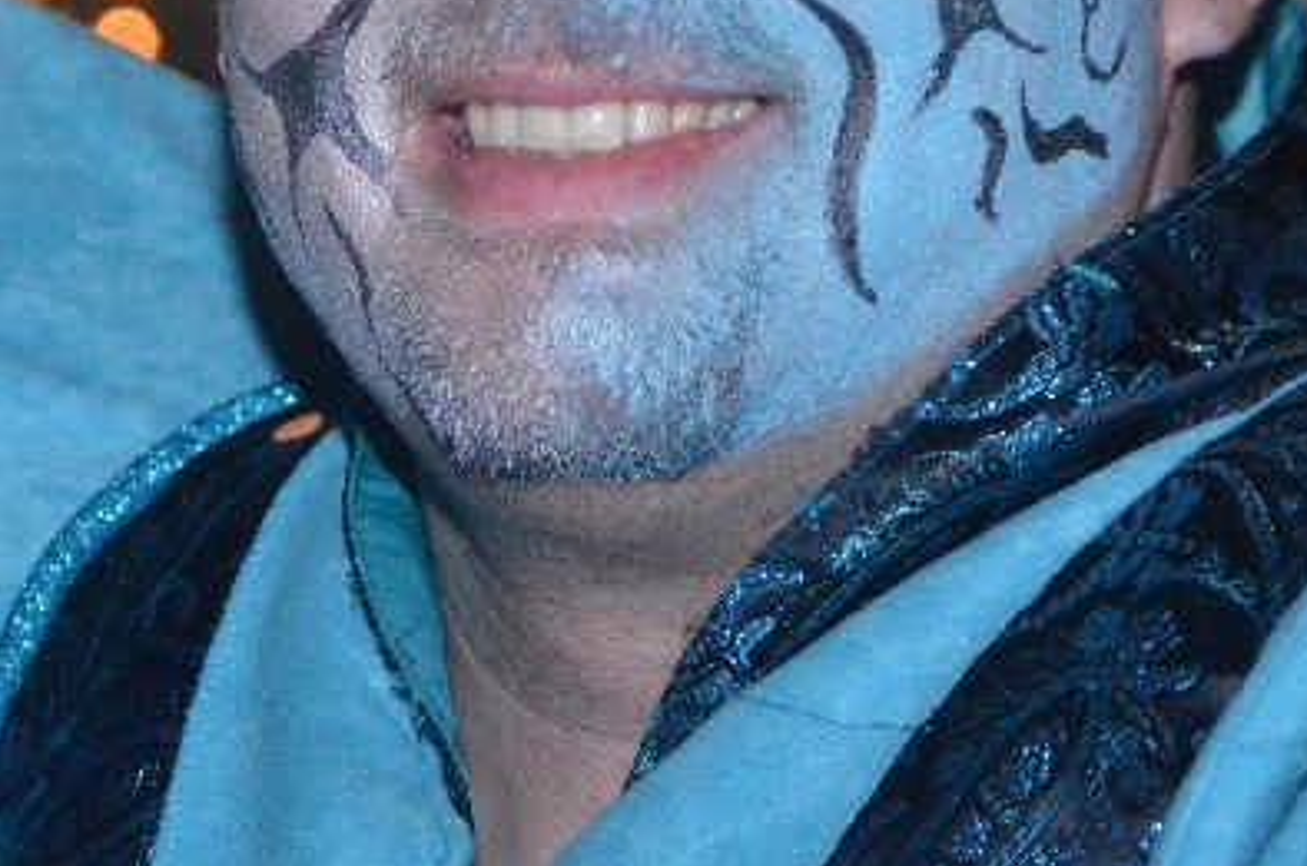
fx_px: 11304
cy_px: -70
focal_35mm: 312
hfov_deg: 6.6
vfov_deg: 4.4
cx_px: 421
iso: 3200
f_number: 5.3
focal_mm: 80
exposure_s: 1/60
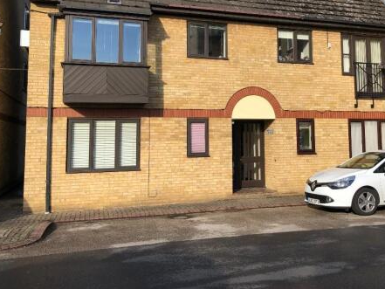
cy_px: 103
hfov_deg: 49.8
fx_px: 412
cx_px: 229
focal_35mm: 37
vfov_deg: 38.4
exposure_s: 1/774
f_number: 1.8
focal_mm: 4
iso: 20
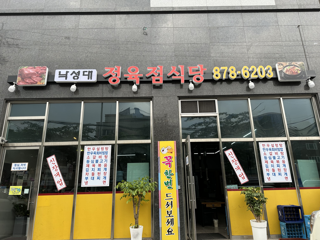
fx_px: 222
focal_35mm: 24
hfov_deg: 71.6
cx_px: 160
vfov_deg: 56.8
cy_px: 120
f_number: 1.78
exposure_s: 1/535
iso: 80
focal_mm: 6.86
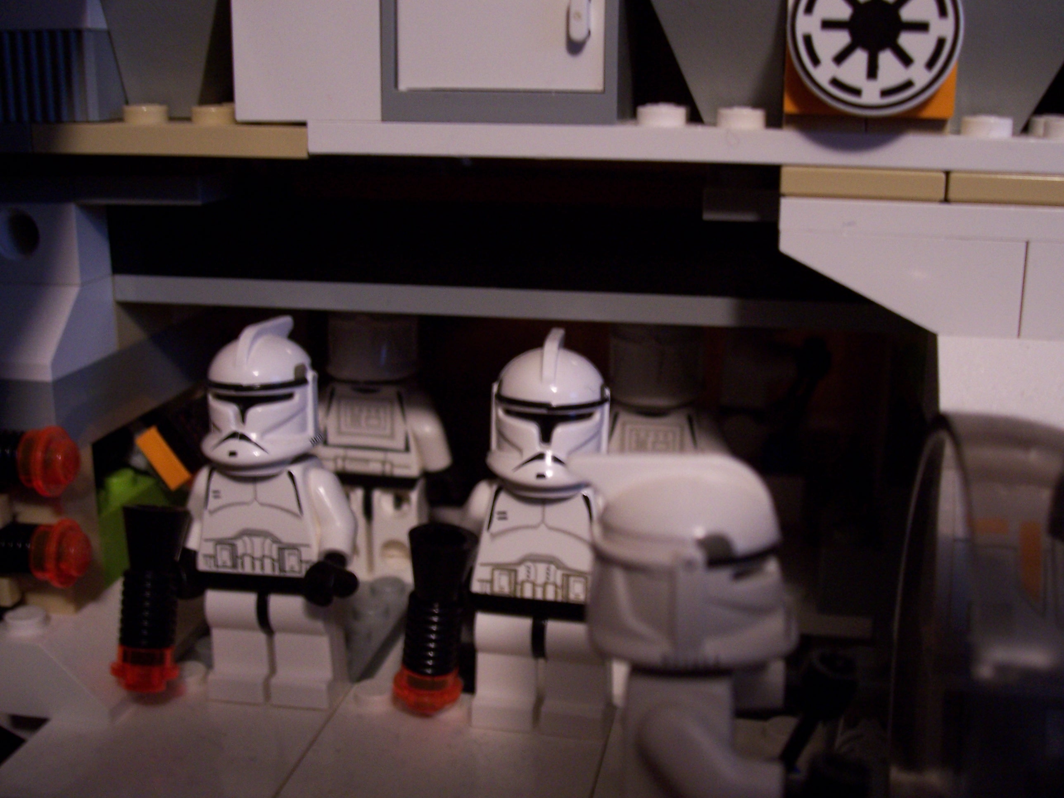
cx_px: 532
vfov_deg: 34.3
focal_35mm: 42
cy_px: 399
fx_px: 1291
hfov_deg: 44.8
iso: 160
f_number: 3
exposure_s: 1/8
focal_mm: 7
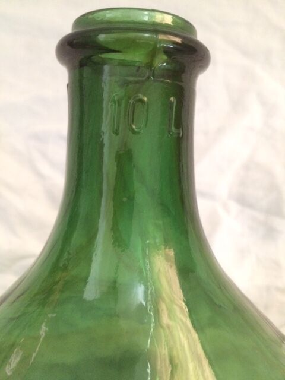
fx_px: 318
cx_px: 142
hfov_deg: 48.2
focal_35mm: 29
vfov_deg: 61.7
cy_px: 190
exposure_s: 1/17
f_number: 2.2
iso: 320
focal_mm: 4.15
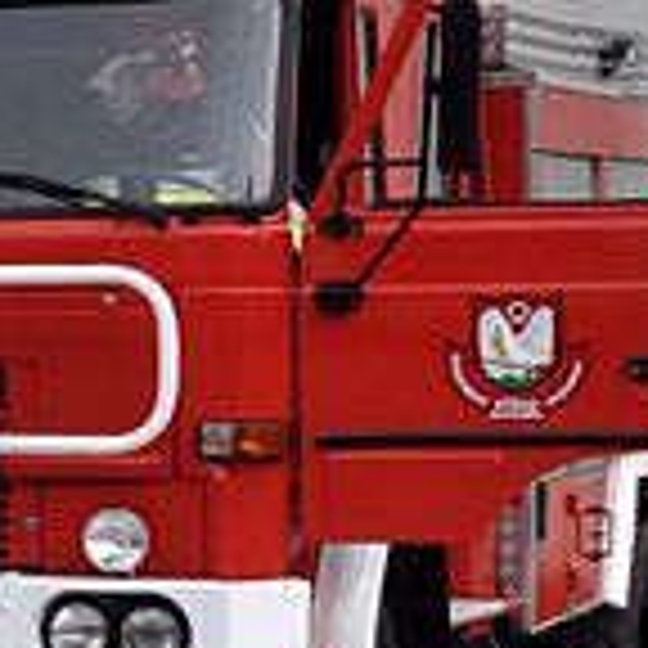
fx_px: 4130
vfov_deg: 9.0
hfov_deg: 8.0
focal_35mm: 195
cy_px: 475
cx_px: -1120
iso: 500
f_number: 11
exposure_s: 1/500
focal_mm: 26
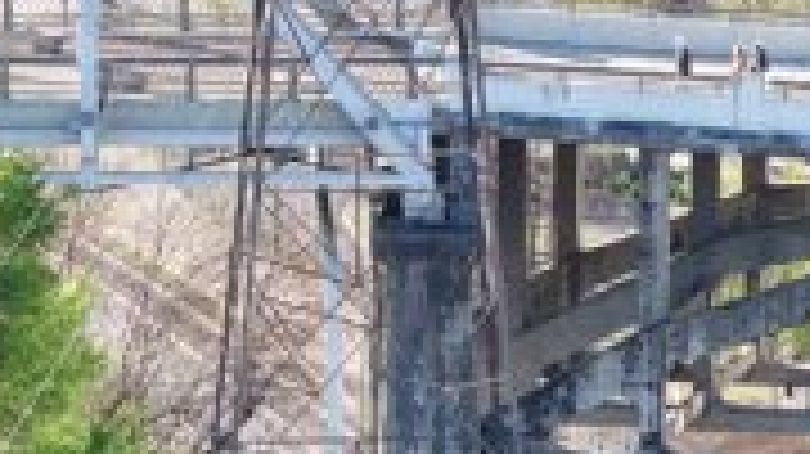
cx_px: 801
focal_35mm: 433
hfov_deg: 5.0
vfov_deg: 2.8
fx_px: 9294
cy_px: 1119
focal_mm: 19.35
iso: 100
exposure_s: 1/25
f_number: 2.8
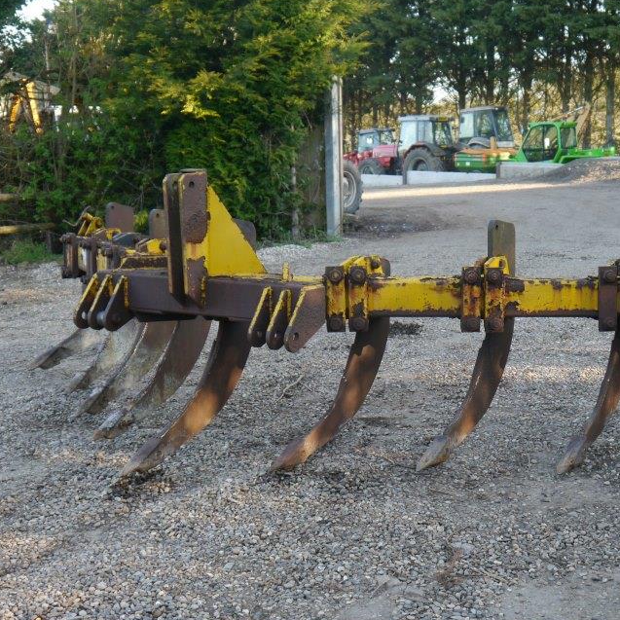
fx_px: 1094
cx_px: 405
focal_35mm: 54
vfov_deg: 31.6
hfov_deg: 31.4
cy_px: 347
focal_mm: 19
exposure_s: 1/80
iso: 160
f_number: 4.1
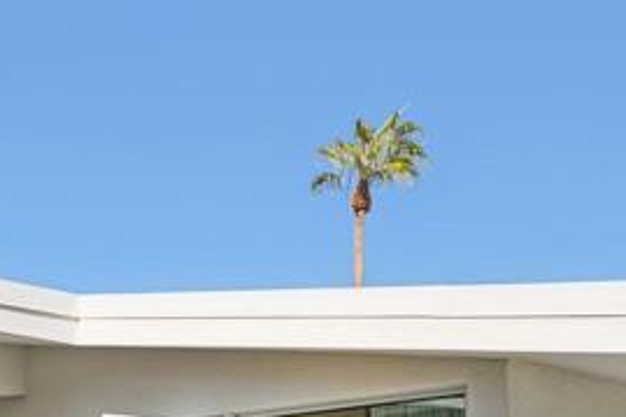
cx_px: -119
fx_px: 1060
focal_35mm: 61
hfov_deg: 28.7
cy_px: 529
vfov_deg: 20.5
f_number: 8
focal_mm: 16
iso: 100
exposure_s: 1/200
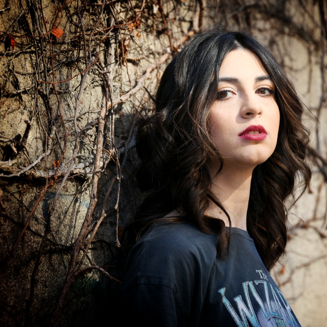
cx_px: 198
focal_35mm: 205
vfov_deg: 8.5
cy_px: 164
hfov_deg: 8.5
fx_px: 2191
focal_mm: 160
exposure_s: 1/400
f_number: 5
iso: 400
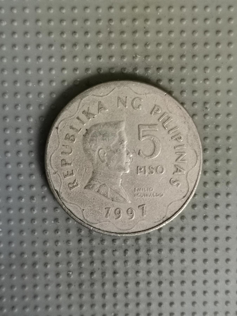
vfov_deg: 36.8
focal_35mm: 52
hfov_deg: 28.0
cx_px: 118
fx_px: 475
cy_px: 158
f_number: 1.8
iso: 250
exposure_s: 1/36
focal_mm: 4.75
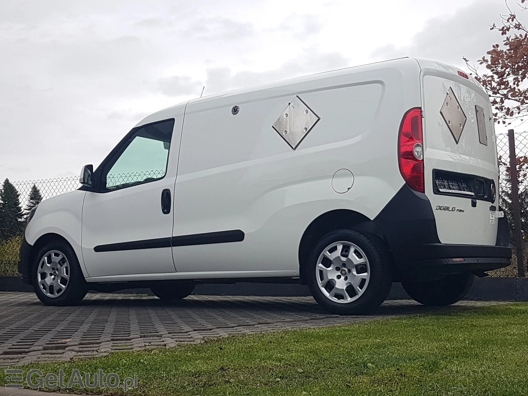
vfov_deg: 53.1
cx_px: 264
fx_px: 397
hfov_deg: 67.3
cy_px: 198
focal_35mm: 26
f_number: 1.7
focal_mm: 4.2
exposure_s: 1/578
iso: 40
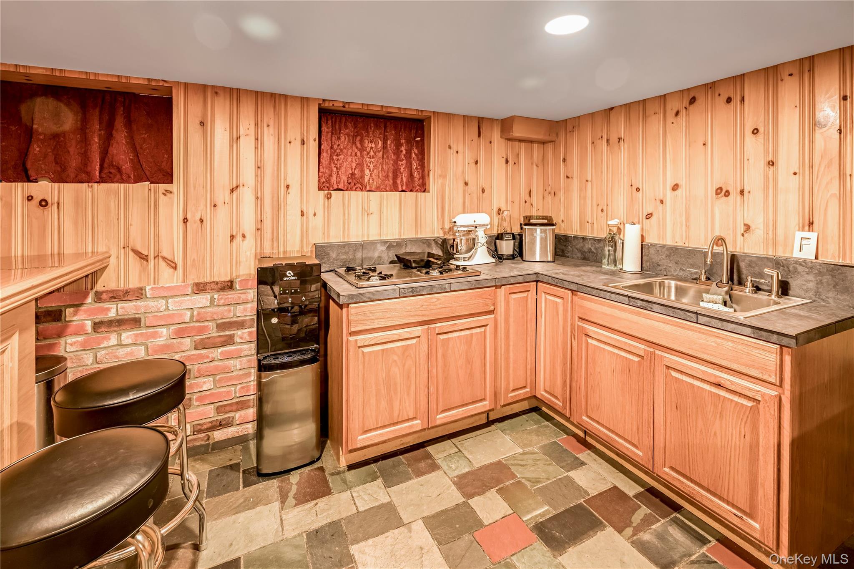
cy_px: 284
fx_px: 356
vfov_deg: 77.3
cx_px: 427
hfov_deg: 100.4
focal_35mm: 15
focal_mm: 15
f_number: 9
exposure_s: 1.3
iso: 320
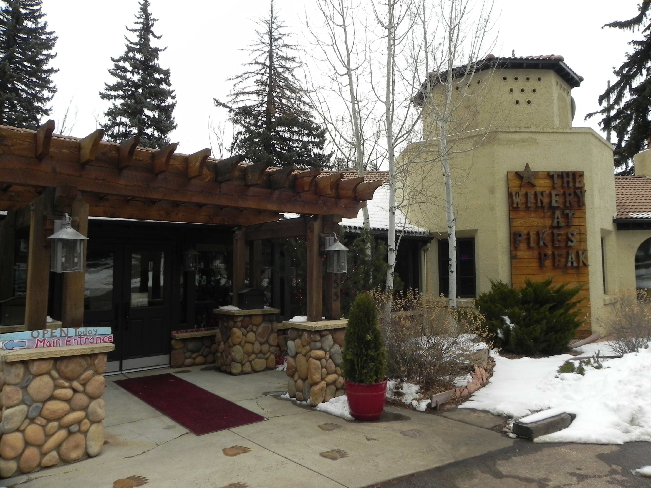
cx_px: 326
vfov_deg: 53.1
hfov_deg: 67.3
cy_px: 244
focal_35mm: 26
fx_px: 489
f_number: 5.6
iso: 160
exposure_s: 1/218
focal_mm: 4.6
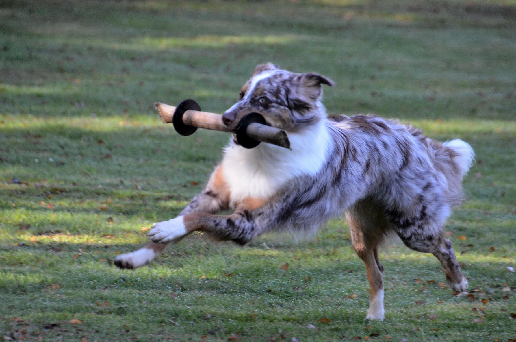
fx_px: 6151
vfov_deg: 3.2
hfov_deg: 4.8
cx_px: 263
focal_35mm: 430
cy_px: 171
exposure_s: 1/500
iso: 1400
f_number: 6.3
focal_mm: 250
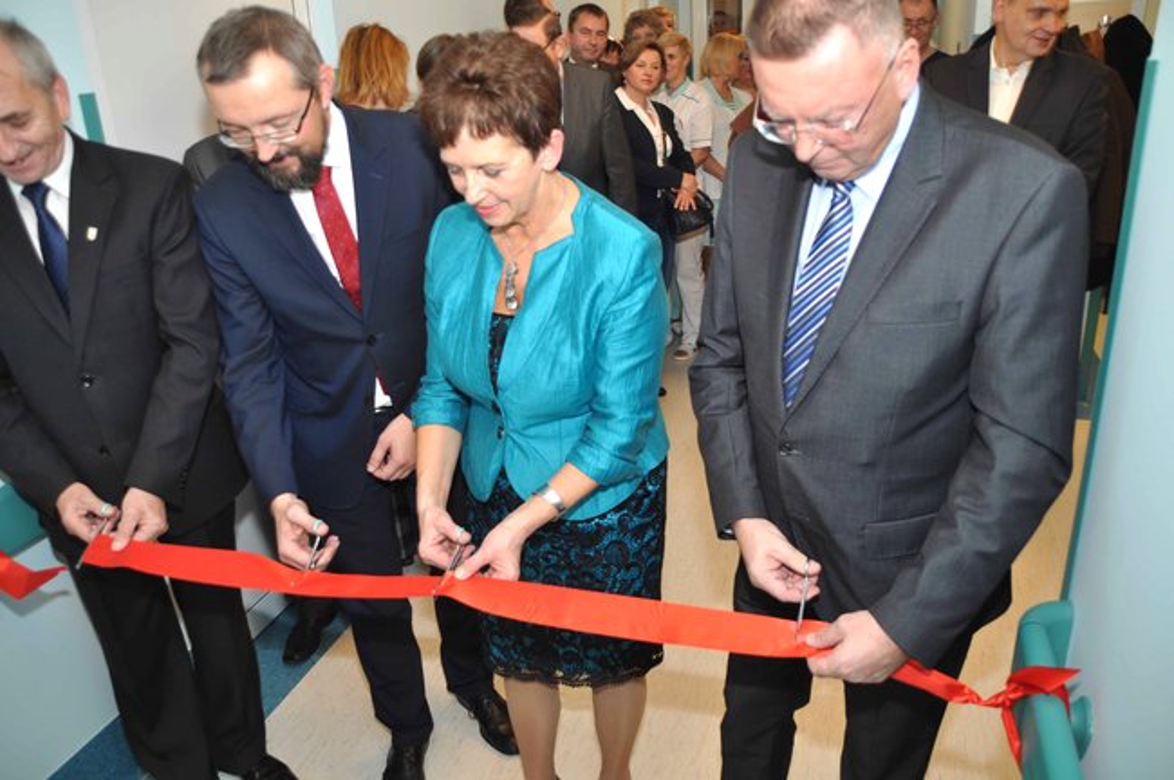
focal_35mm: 27
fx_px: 880
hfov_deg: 67.4
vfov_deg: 47.8
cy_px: 390
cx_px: 587
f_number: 3.5
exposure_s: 1/60
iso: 200
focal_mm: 18
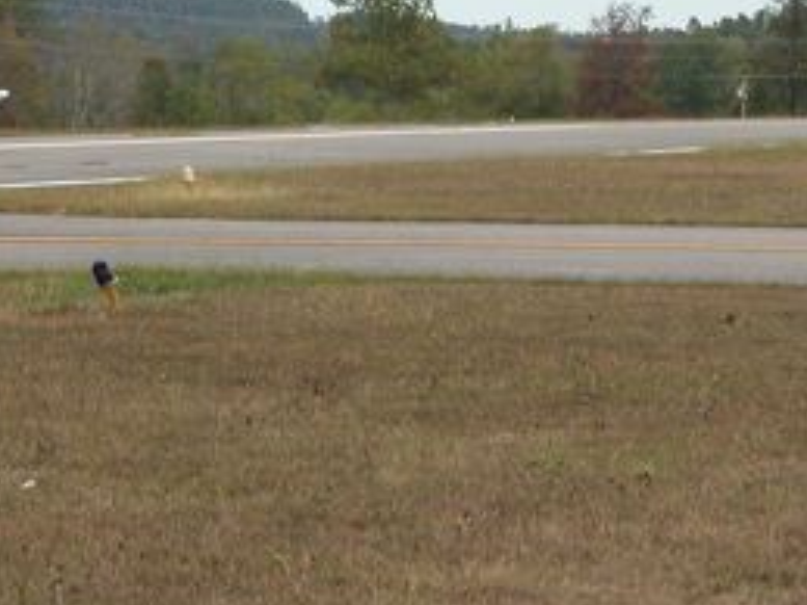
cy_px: 237
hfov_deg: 10.8
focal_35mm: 183
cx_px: 115
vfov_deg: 8.1
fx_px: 4264
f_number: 7.5
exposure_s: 1/417
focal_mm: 18.8
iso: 200
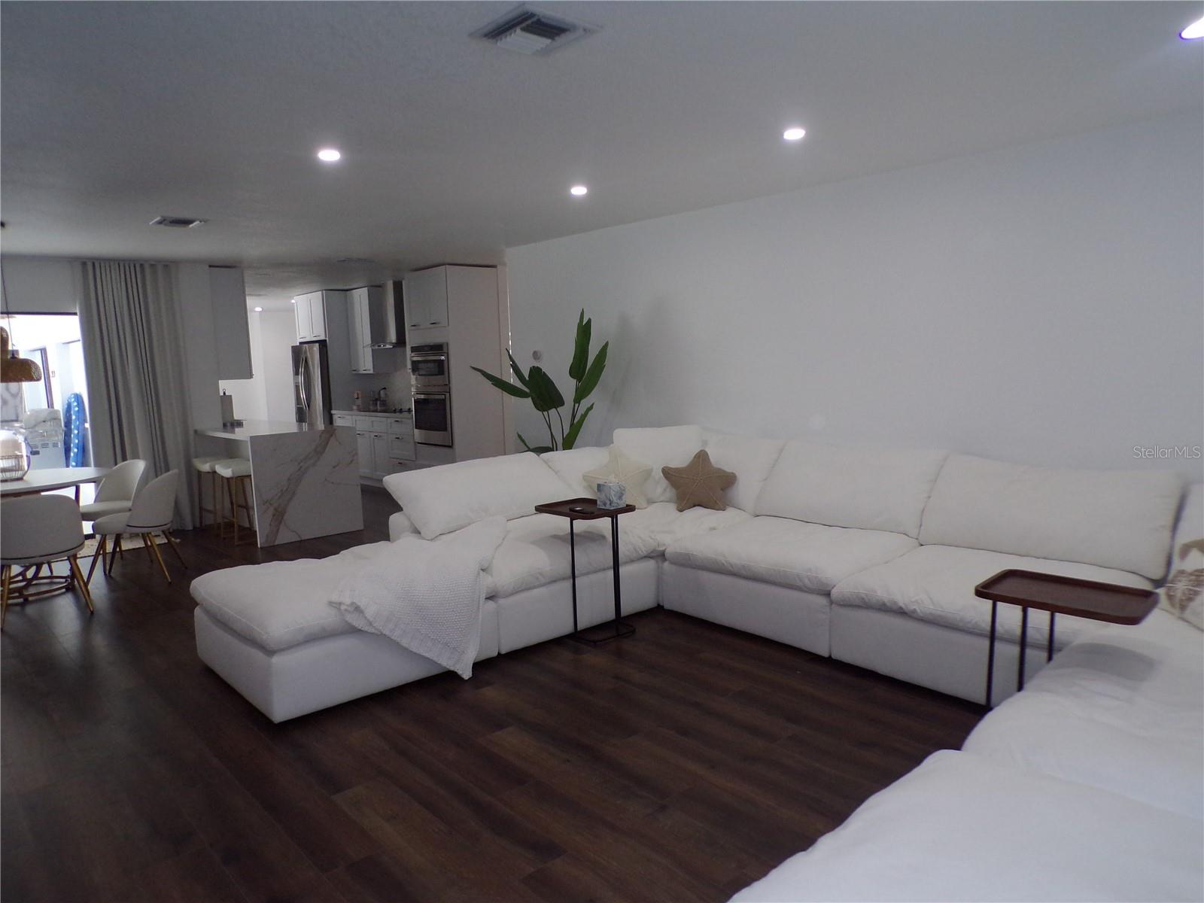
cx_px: 602
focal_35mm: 24
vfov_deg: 56.8
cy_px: 452
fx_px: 835
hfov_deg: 71.6
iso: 200
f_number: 3
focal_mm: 4.3
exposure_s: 1/60
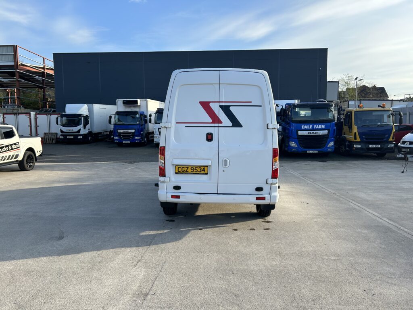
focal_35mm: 26
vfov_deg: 53.1
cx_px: 206
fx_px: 310
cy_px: 155
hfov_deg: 67.3
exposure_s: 1/1488
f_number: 1.5
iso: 50
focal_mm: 5.7
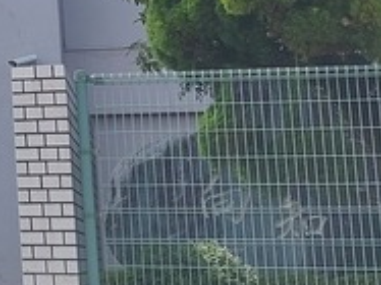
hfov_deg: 13.5
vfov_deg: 11.9
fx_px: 1353
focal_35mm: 123
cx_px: -405
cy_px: -12
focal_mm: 5.23
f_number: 1.8
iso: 25
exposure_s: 1/481
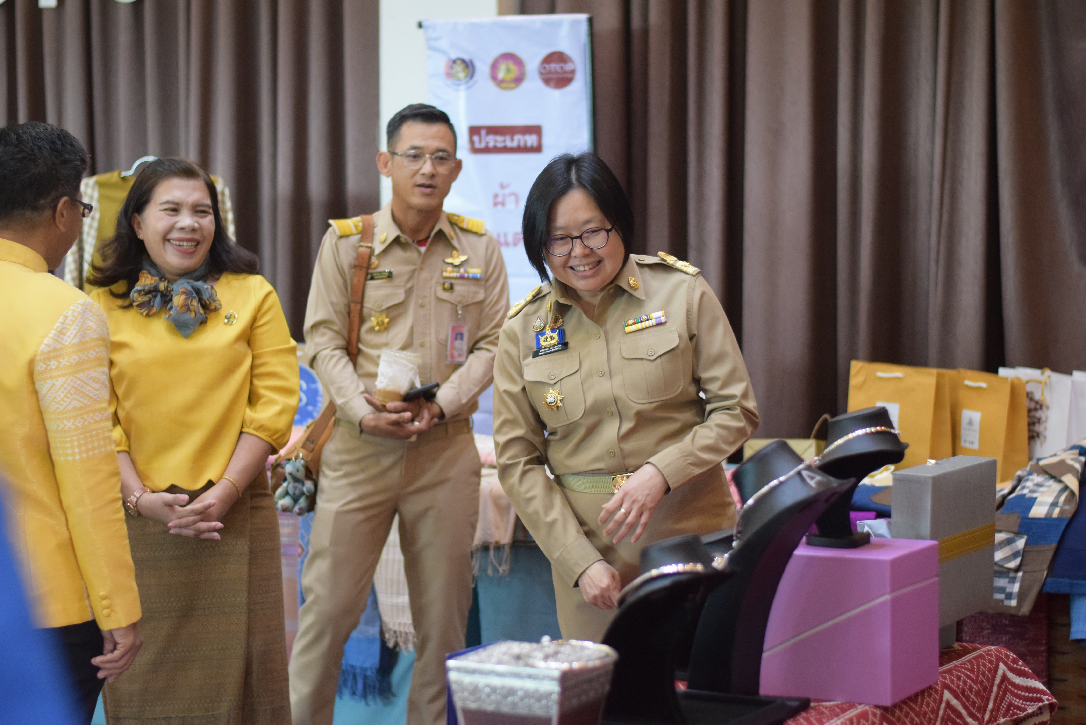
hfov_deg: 27.0
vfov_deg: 18.2
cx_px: 543
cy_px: 362
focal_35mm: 75
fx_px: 2263
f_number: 1.8
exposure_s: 1/640
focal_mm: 50
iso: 2500
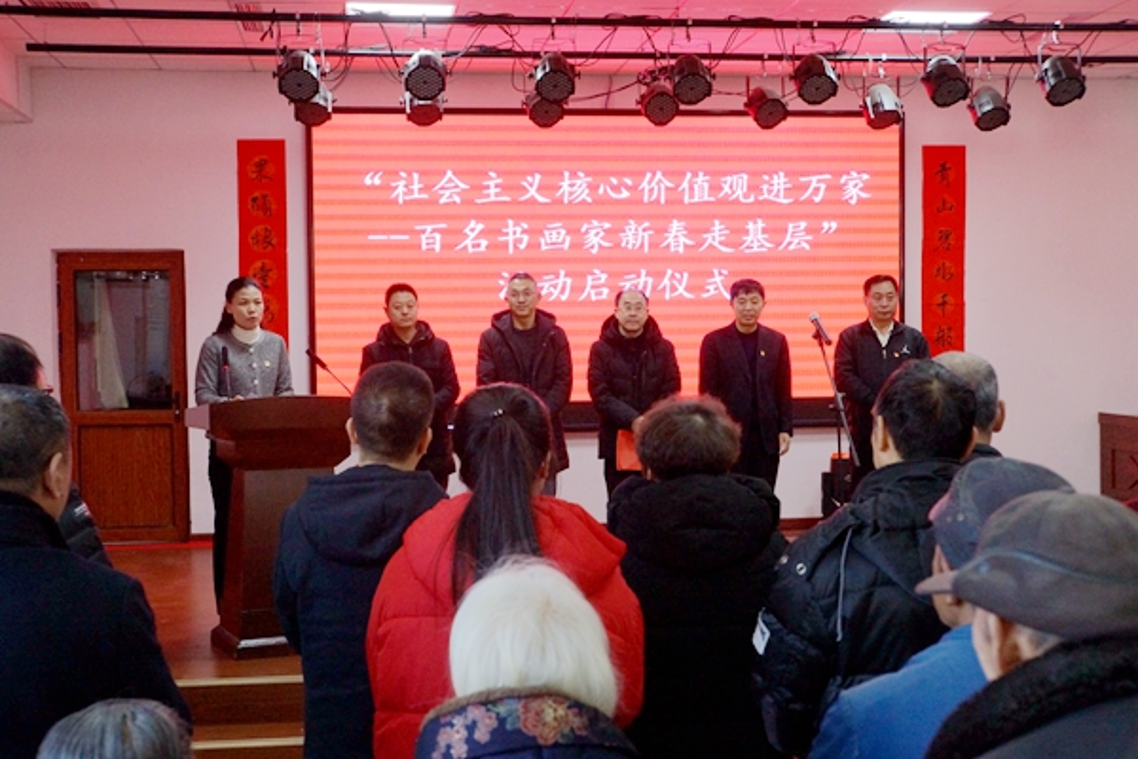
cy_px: 380
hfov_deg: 40.3
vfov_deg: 27.5
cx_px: 569
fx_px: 1549
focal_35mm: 49
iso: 1600
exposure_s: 1/125
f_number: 6.3
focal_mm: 33
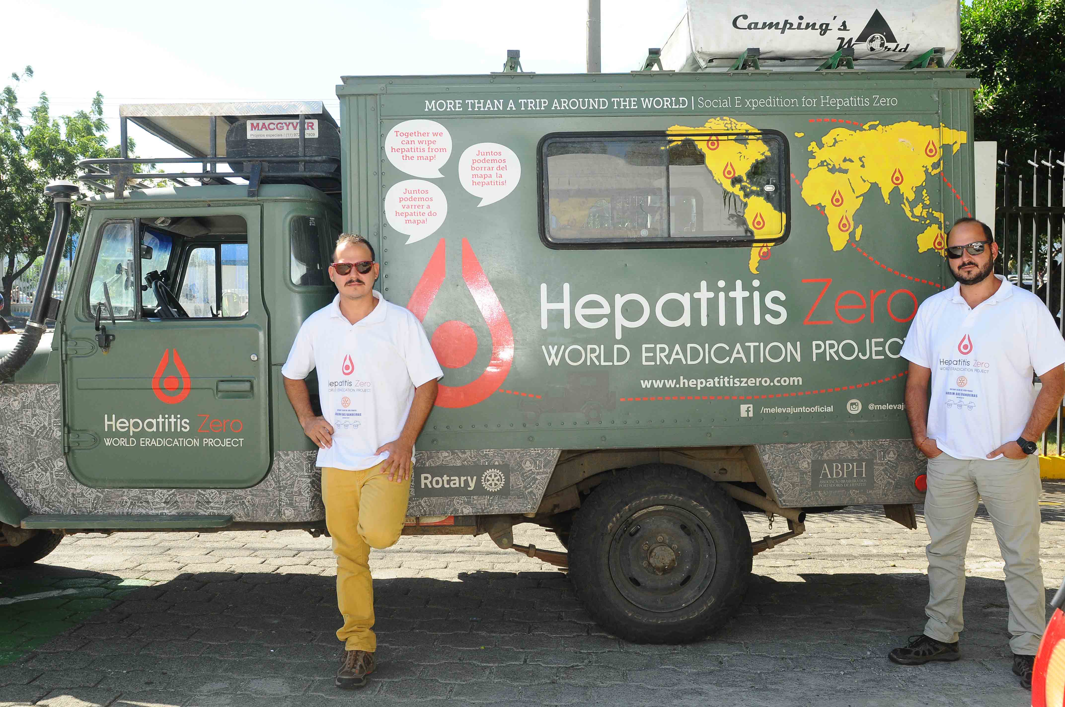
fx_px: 1064
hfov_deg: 53.2
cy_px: 354
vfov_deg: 36.8
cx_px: 532
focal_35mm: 36
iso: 320
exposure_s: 1/320
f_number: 7.1
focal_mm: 24
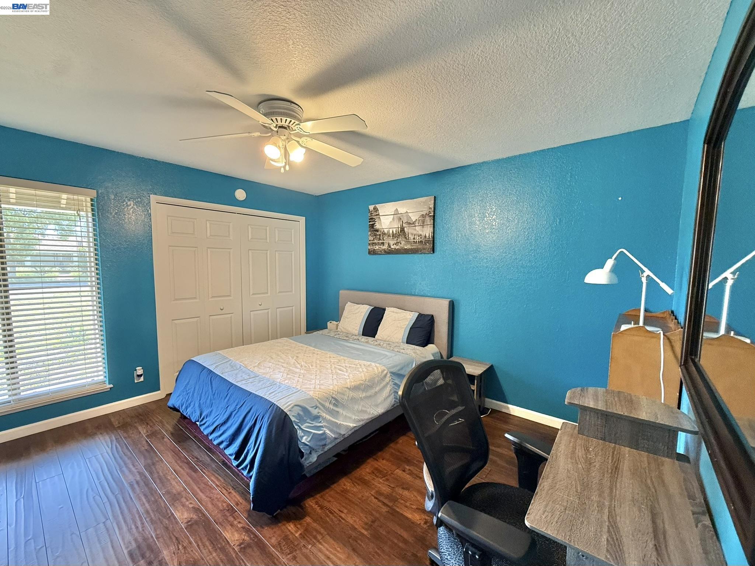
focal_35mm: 14
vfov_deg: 85.7
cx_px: 378
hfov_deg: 102.1
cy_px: 283
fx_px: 305
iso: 250
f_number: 2.2
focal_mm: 2.22
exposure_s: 1/60
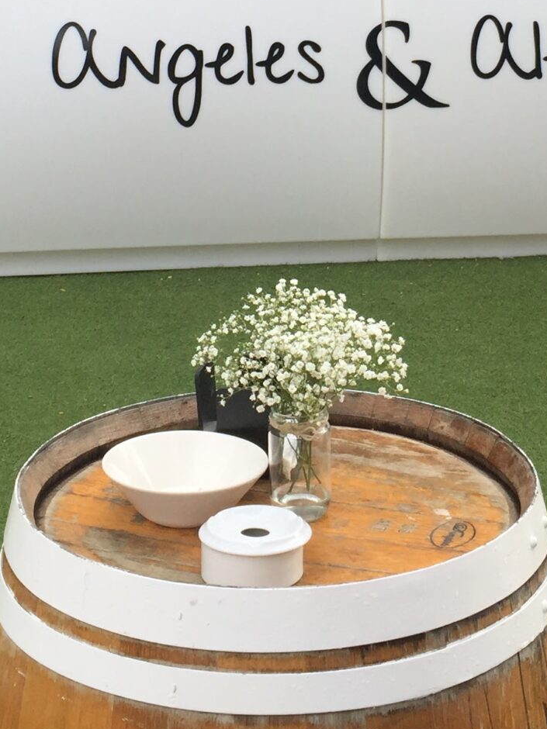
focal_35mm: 79
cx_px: 322
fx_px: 1664
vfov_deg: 23.7
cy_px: 7
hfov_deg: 18.6
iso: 32
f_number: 2.2
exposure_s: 1/534
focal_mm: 4.15
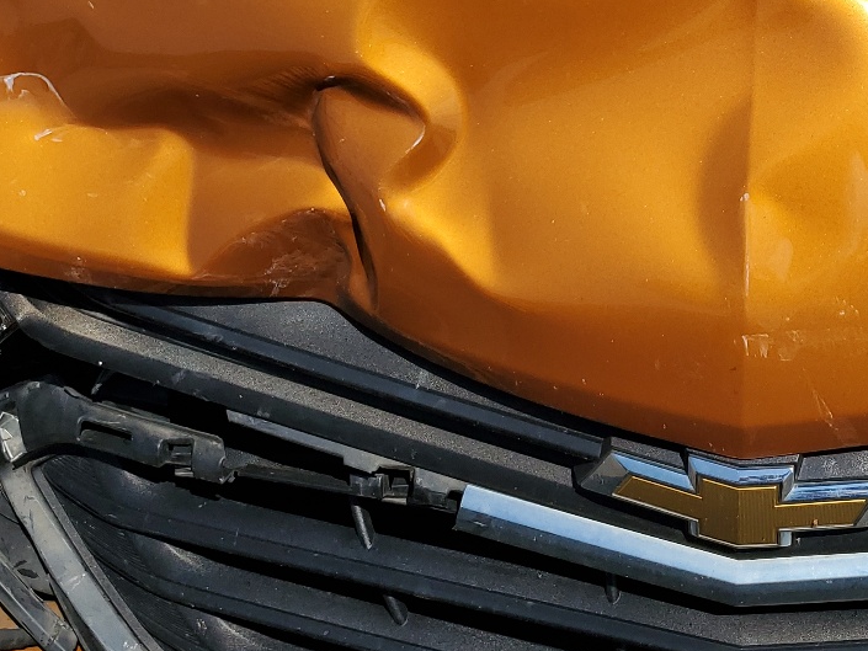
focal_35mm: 59
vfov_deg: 23.7
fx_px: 1480
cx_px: 719
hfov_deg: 31.7
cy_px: -2
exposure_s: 1/5000
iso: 50
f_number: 1.5
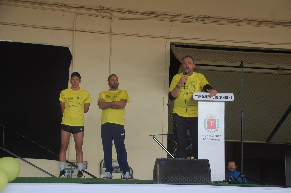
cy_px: 96
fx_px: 508
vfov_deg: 21.5
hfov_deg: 31.9
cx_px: 146
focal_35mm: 63
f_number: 5.6
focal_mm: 42
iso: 320
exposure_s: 1/125
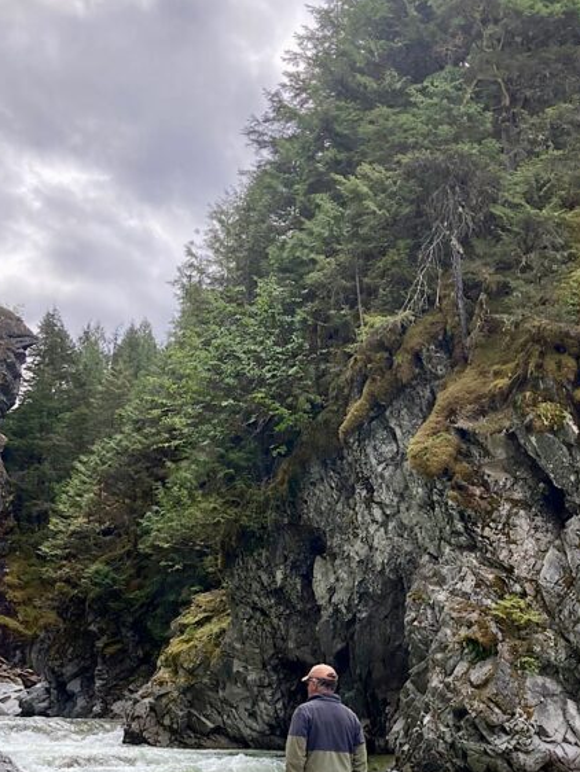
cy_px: 545
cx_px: 269
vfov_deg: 36.9
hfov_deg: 28.6
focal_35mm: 51
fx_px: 1138
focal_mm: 3.99
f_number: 1.8
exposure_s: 1/906
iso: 20
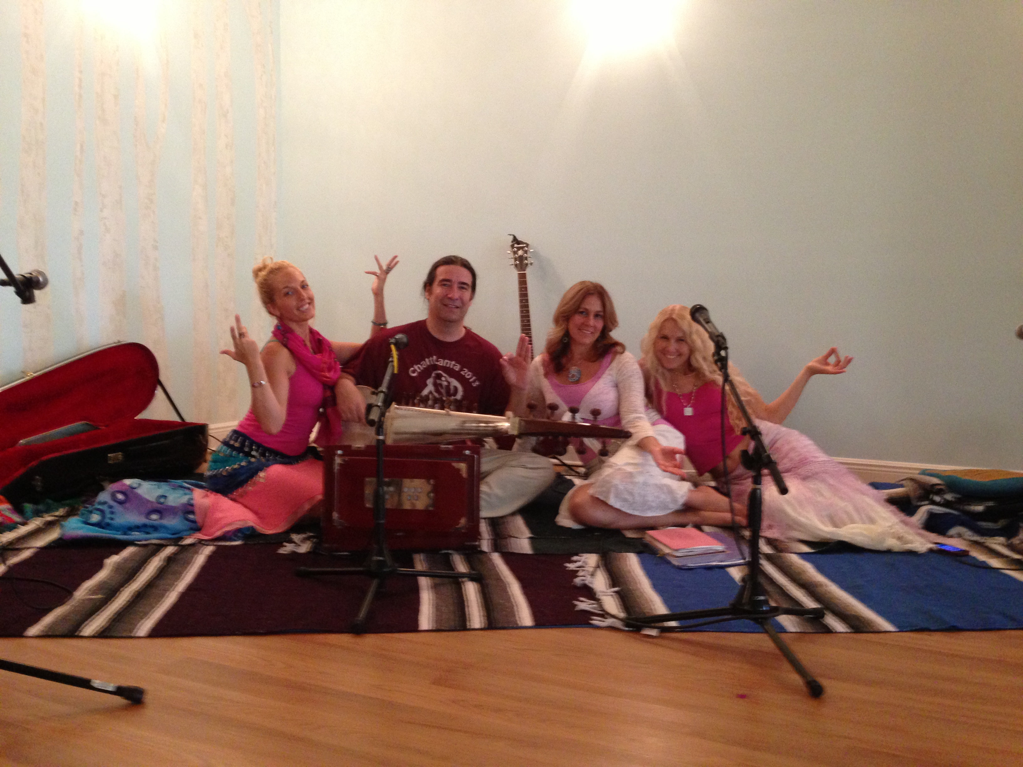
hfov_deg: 55.4
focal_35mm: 33
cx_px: 512
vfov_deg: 42.9
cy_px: 384
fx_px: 975
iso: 320
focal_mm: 4.13
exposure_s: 1/20
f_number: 2.4
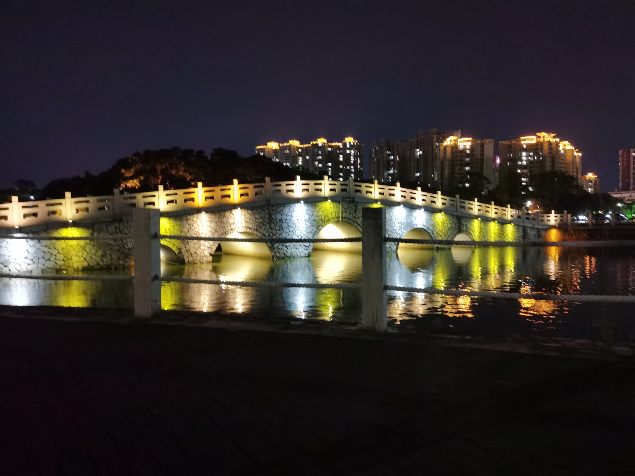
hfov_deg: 65.3
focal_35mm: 27
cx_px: 318
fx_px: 495
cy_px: 238
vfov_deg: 51.4
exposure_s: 1/20
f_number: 1.9
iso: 640
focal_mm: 6.67
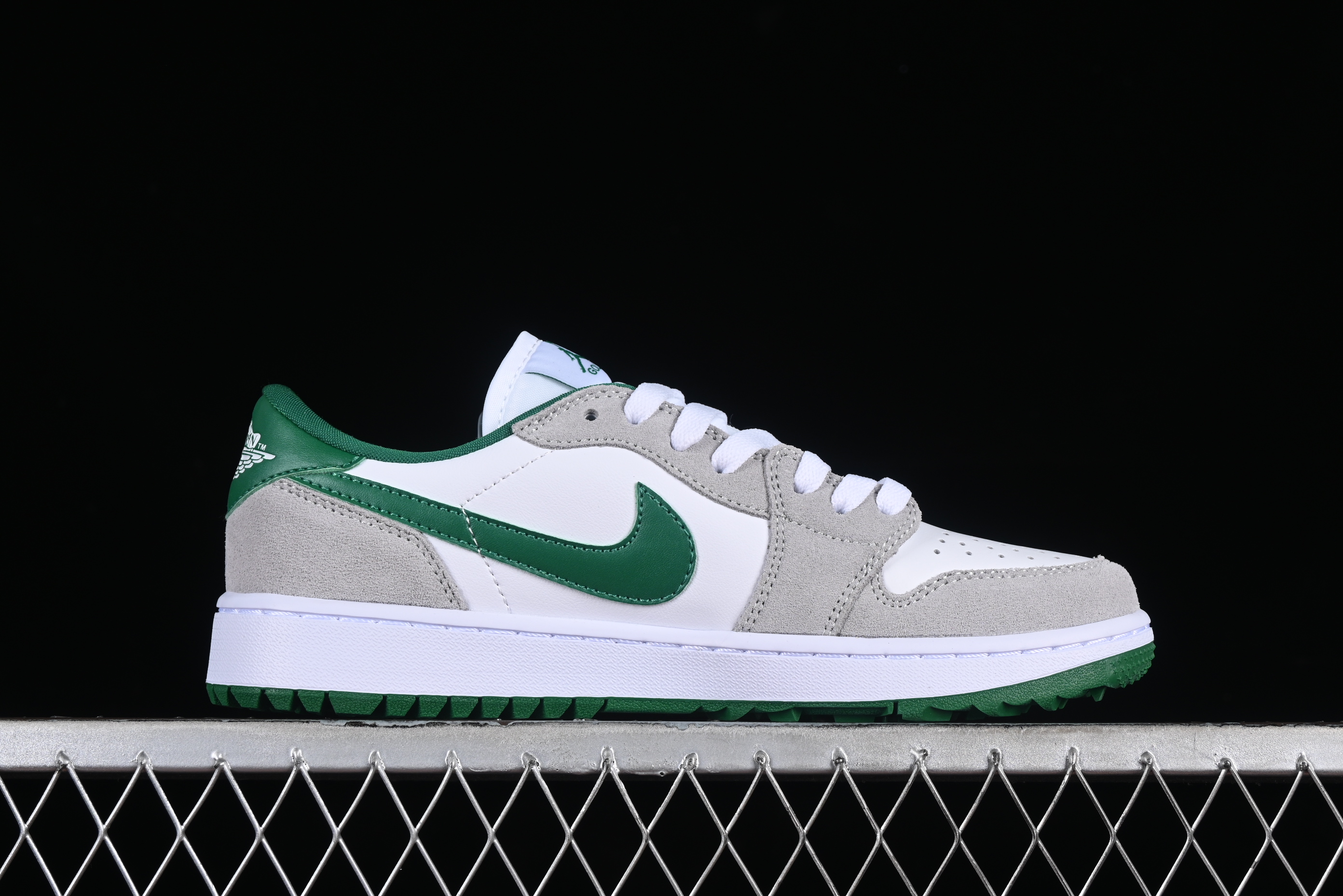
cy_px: 448
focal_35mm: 75
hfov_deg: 27.0
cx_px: 672
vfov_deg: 18.2
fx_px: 2798
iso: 160
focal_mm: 50
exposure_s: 1/80
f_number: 8
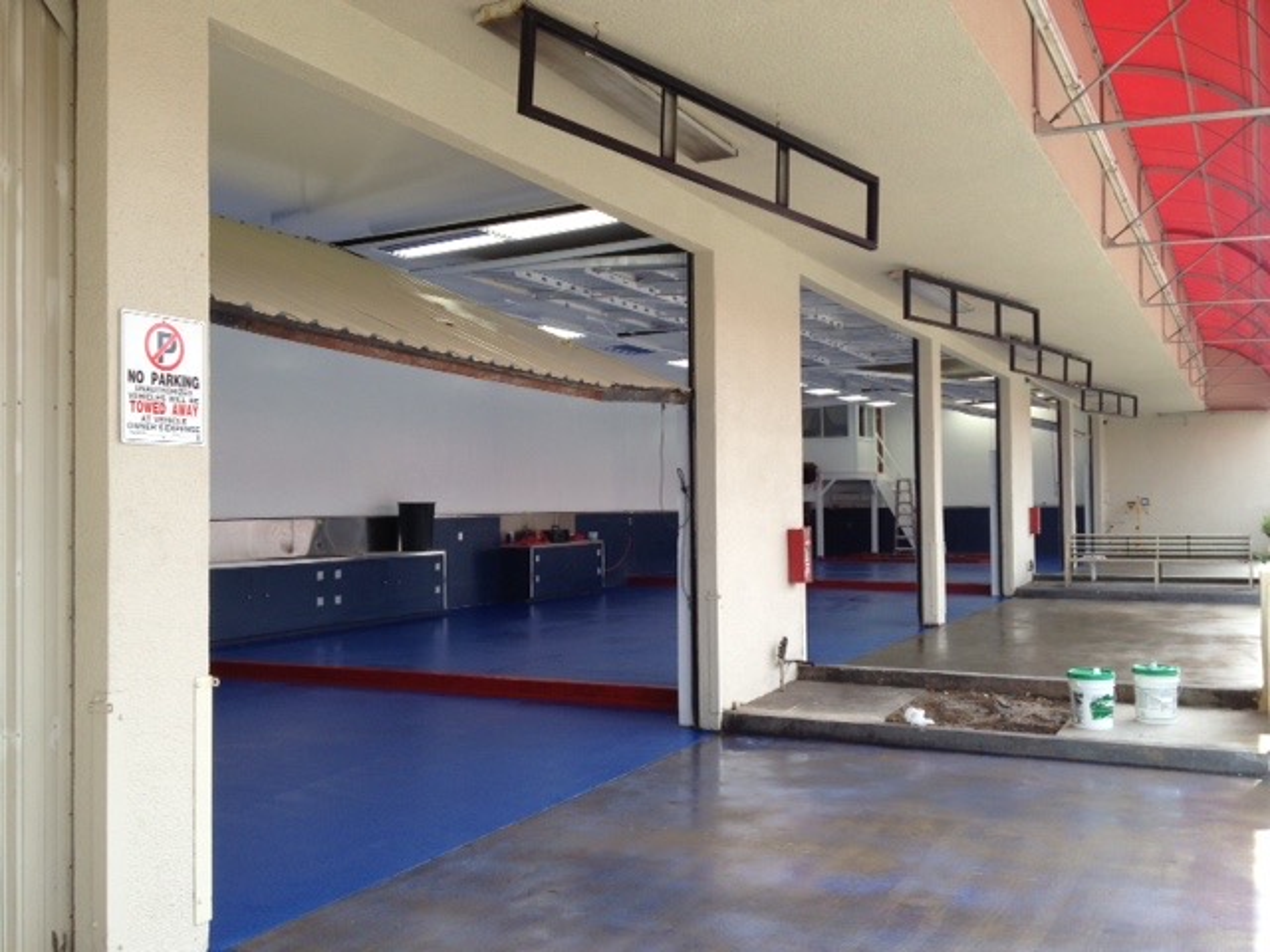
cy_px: 476
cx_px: 635
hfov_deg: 52.6
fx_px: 1284
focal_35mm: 35
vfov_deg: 40.7
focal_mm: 4.28
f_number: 2.4
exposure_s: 1/323
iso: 64
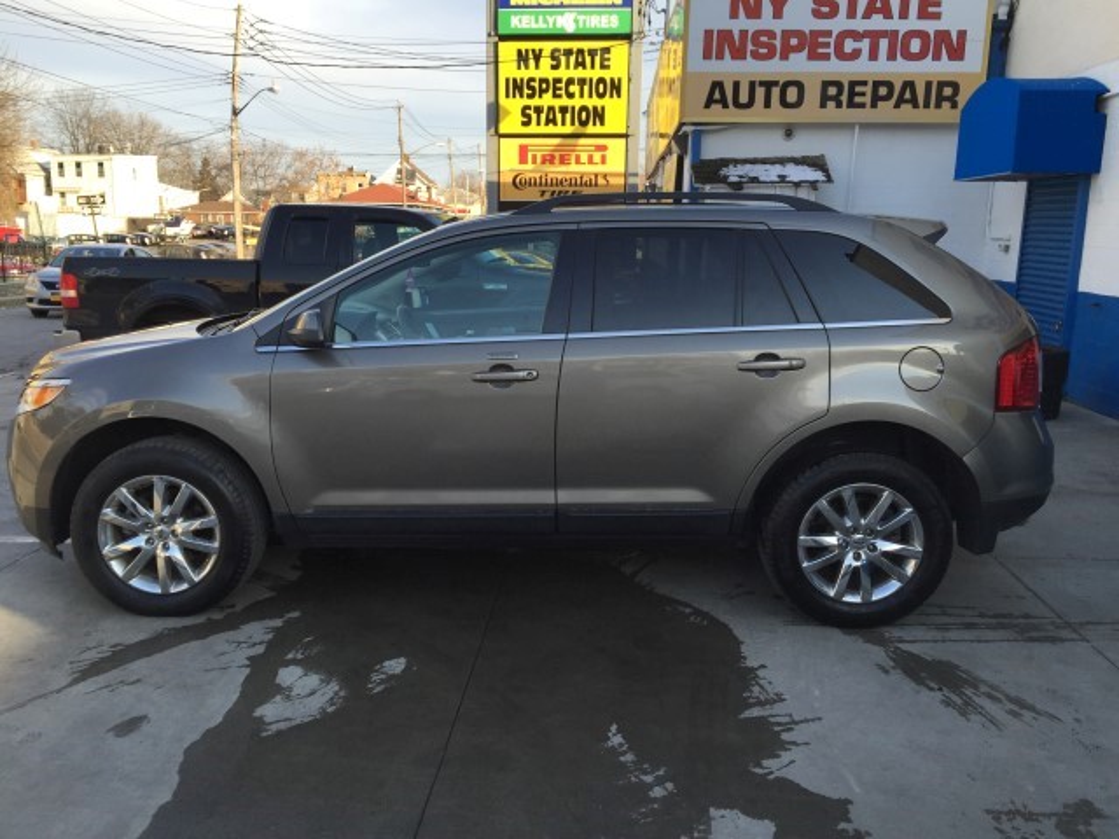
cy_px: 420
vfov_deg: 48.2
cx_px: 560
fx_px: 937
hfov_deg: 61.7
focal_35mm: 29
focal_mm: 4.15
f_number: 2.2
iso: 32
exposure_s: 1/416
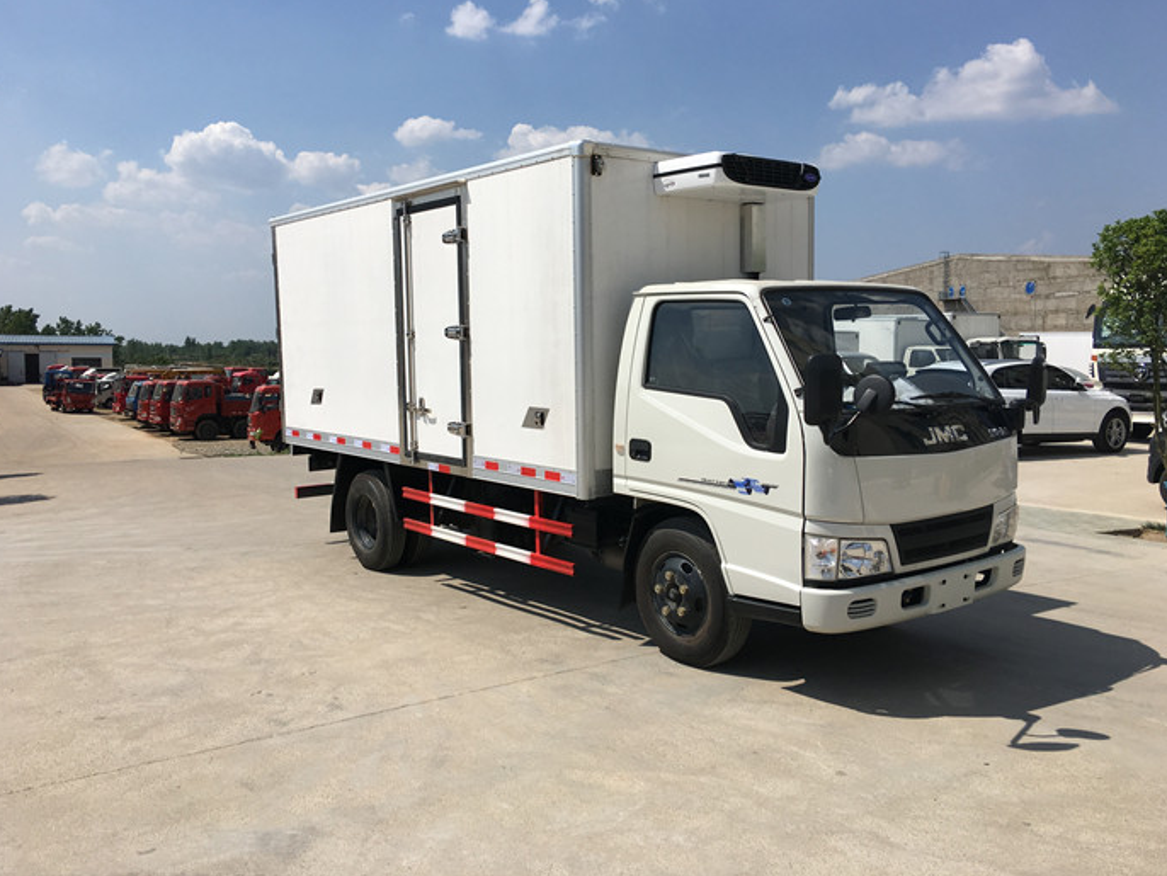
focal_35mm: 30
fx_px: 1012
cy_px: 430
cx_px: 580
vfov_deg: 46.8
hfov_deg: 59.9
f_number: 2.2
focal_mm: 4.15
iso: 25
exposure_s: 1/3344
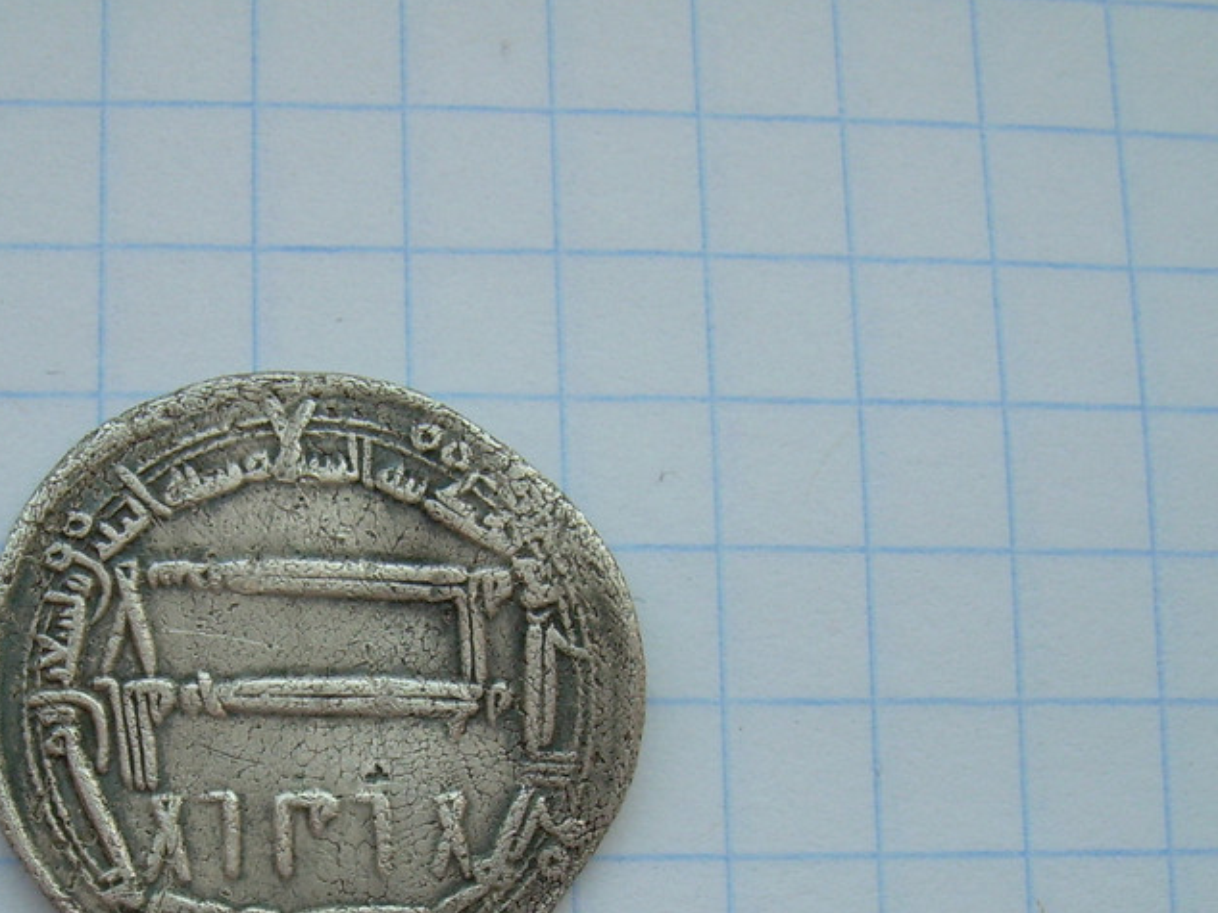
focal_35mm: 64
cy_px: 713
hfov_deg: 29.8
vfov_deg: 22.6
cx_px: 322
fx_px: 2251
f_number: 2.8
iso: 50
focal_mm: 6.3
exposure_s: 1/71.3
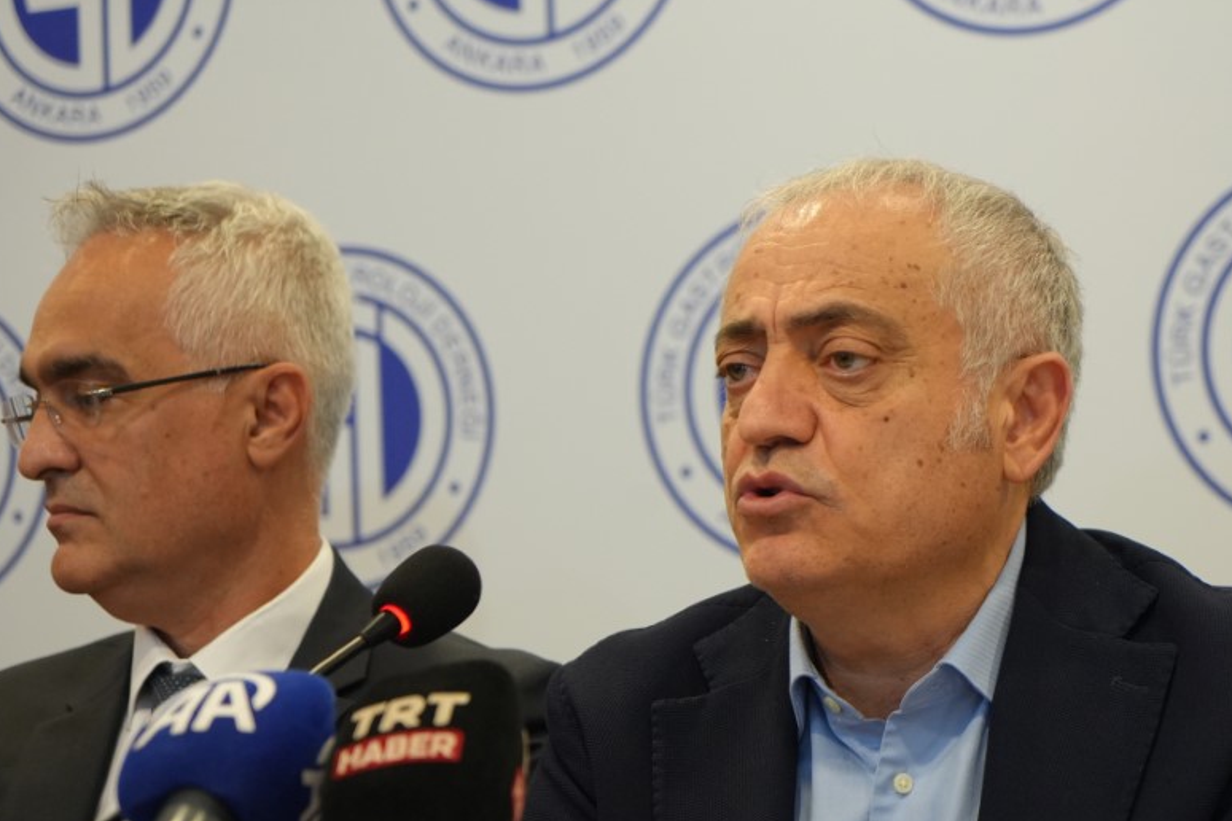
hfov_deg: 21.6
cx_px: 817
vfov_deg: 14.5
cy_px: 547
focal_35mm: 94
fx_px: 3217
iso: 3200
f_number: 4
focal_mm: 70
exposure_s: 1/160
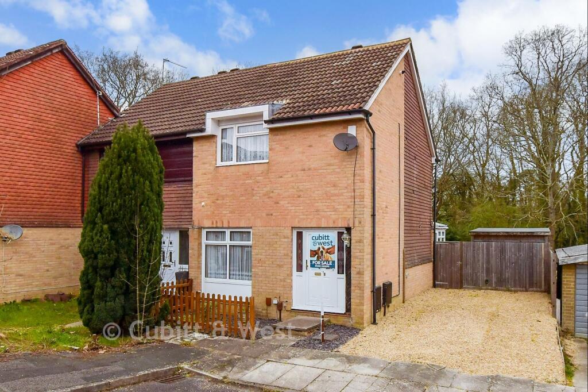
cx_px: 294
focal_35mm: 15
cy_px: 196
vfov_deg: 77.3
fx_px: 245
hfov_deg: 100.4
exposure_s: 1/640
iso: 400
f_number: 8
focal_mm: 10
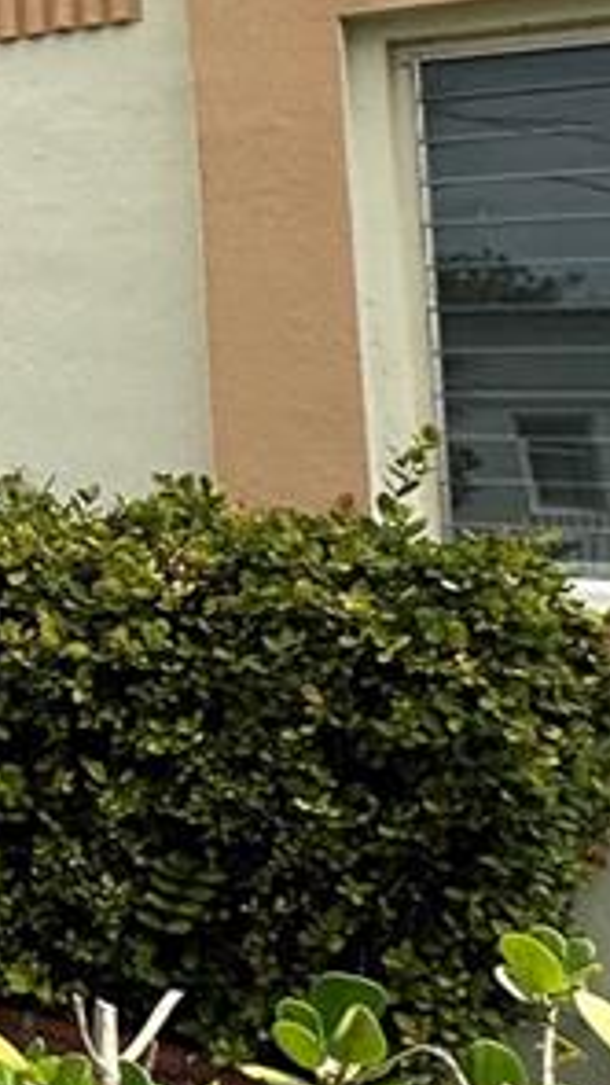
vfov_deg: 32.9
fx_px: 1782
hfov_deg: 13.1
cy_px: 228
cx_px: -959
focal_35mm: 62
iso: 40
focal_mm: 2.22
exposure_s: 1/1416
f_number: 2.2
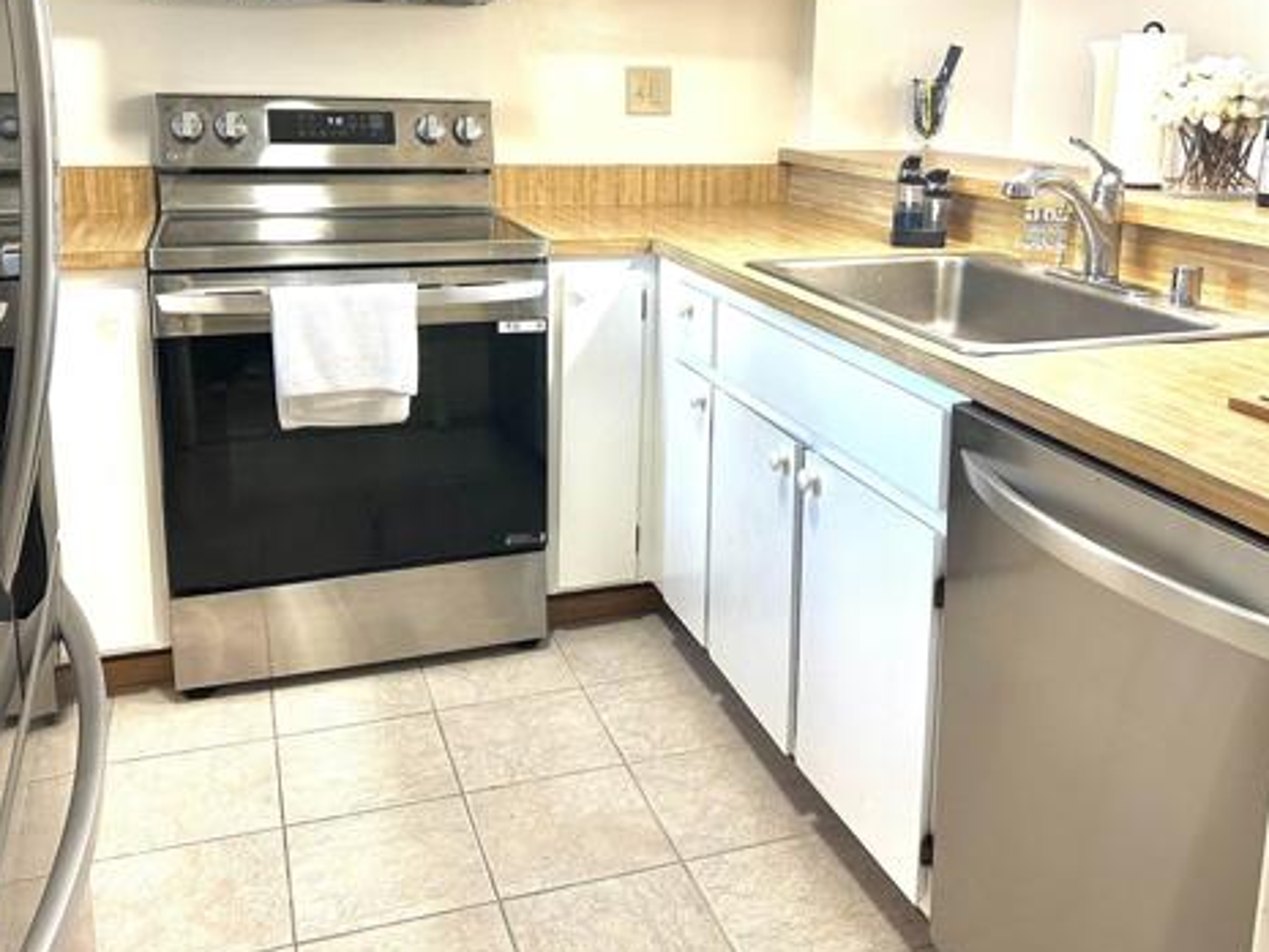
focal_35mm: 33
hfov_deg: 55.3
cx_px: 663
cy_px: 311
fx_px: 1210
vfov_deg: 42.3
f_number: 1.78
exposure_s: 1/60
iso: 200
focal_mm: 6.86
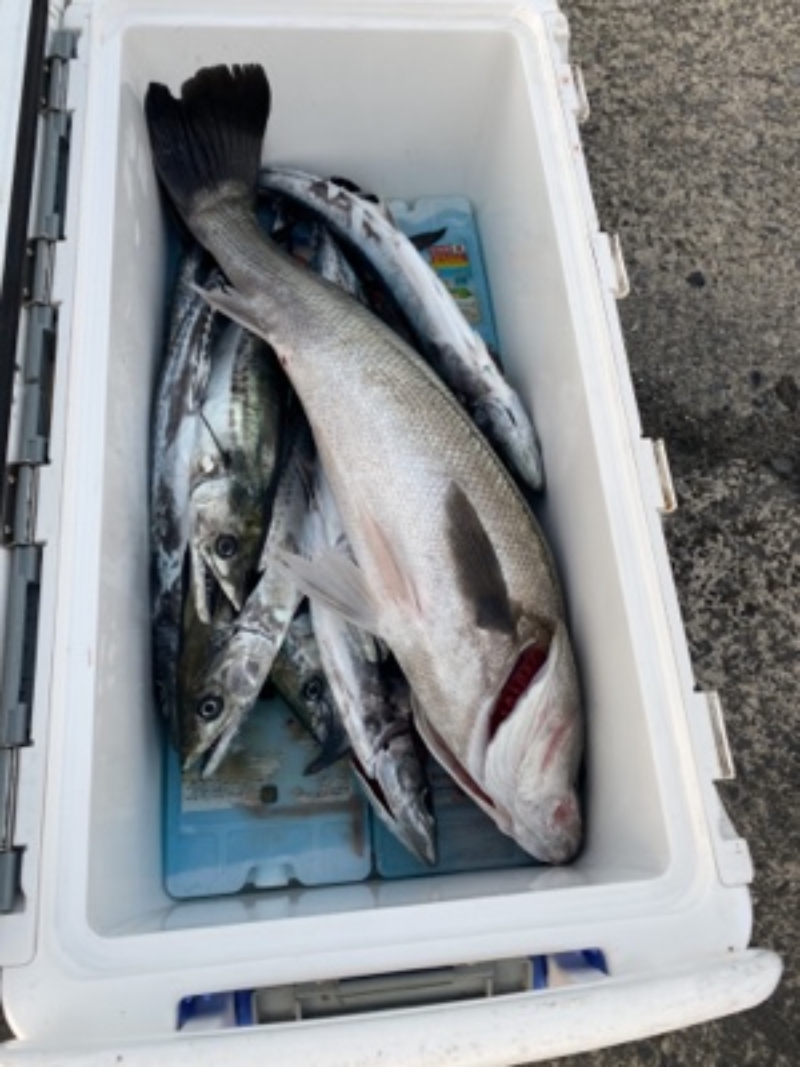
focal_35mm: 26
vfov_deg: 67.3
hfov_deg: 53.1
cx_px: 400
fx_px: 801
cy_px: 534
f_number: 1.8
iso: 64
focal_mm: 4.25
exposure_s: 1/121
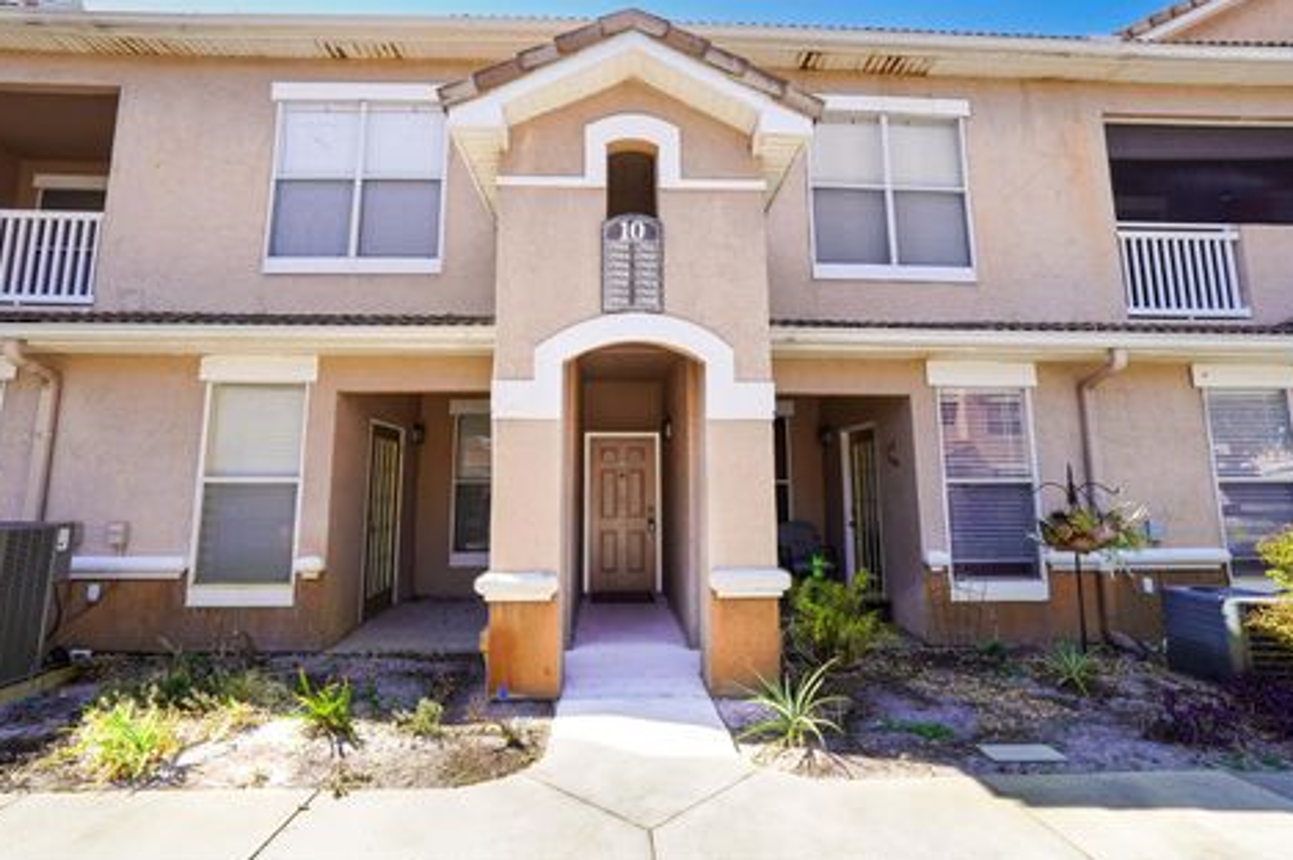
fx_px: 603
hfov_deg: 94.0
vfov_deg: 70.9
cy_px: 407
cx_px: 629
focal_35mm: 17
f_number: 8
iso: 100
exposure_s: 1/125
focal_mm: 10.5
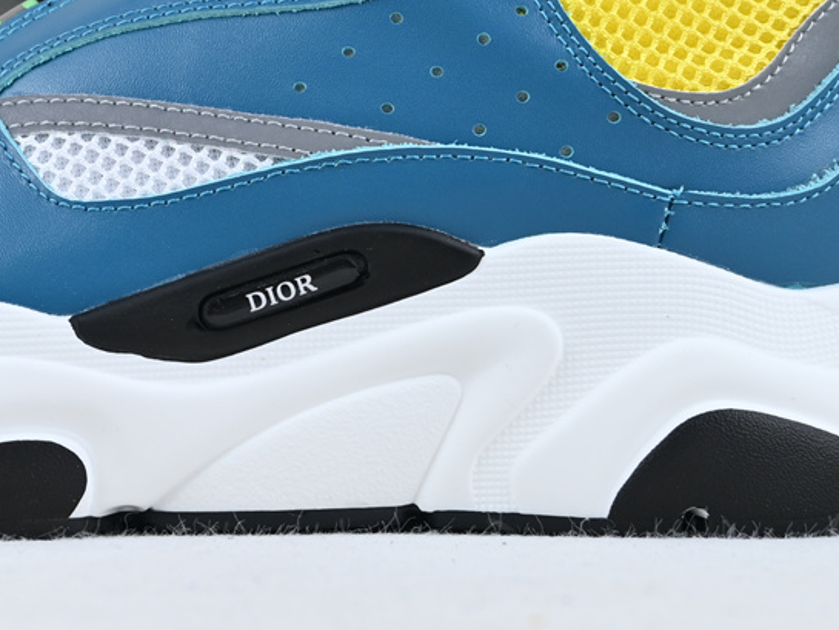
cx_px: 212
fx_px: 2692
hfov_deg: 17.6
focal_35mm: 111
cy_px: 186
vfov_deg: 13.3
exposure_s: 1/40
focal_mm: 35
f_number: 5.3
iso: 100
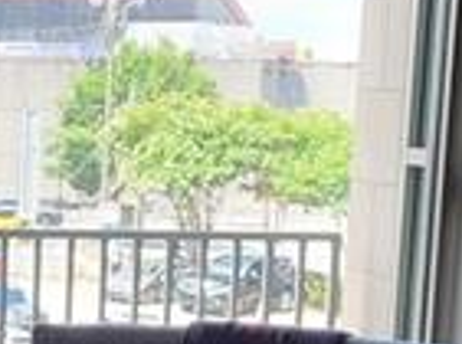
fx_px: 1890
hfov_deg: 13.5
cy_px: 475
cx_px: -125
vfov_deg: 10.1
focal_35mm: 142
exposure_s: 1/120
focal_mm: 5.4
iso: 40
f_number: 1.8
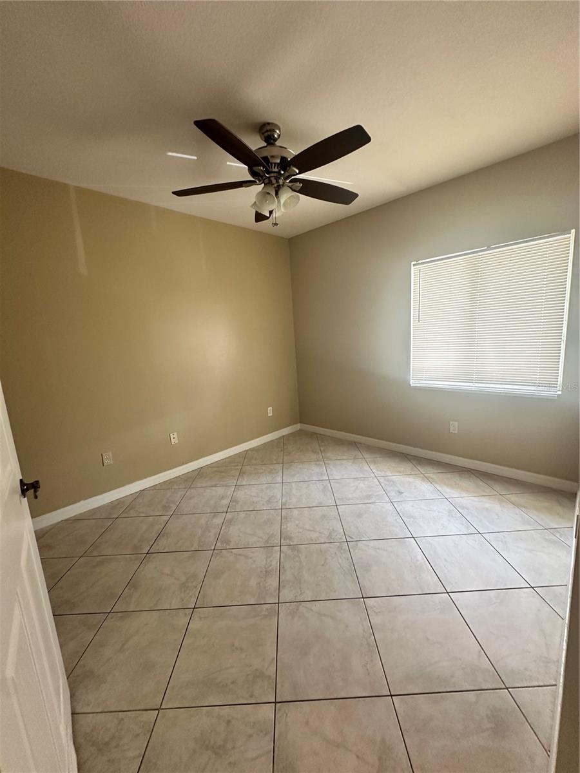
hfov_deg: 85.7
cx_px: 290
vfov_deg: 102.1
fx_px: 313
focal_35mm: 14
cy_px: 386
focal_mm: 2.22
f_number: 2.2
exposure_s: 1/60
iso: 250
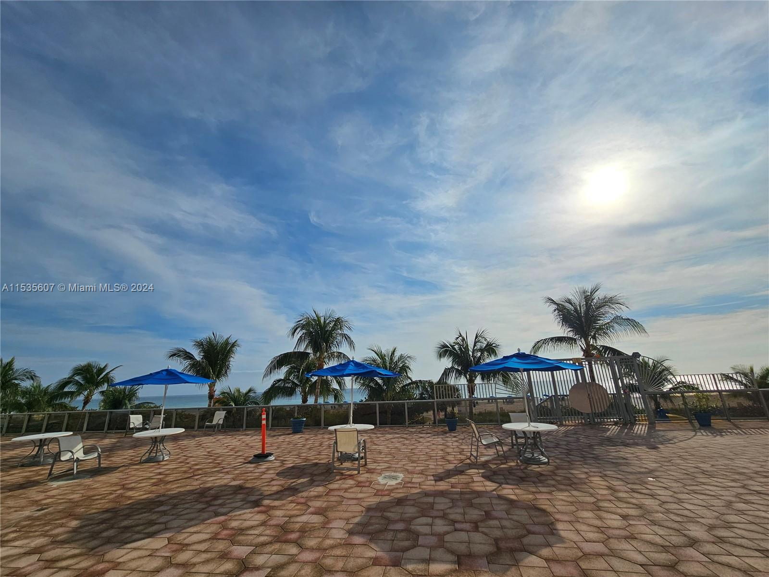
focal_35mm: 13
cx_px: 384
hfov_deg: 106.2
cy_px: 288
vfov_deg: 89.9
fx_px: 289
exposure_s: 1/9666
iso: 50
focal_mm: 2.2
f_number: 2.2
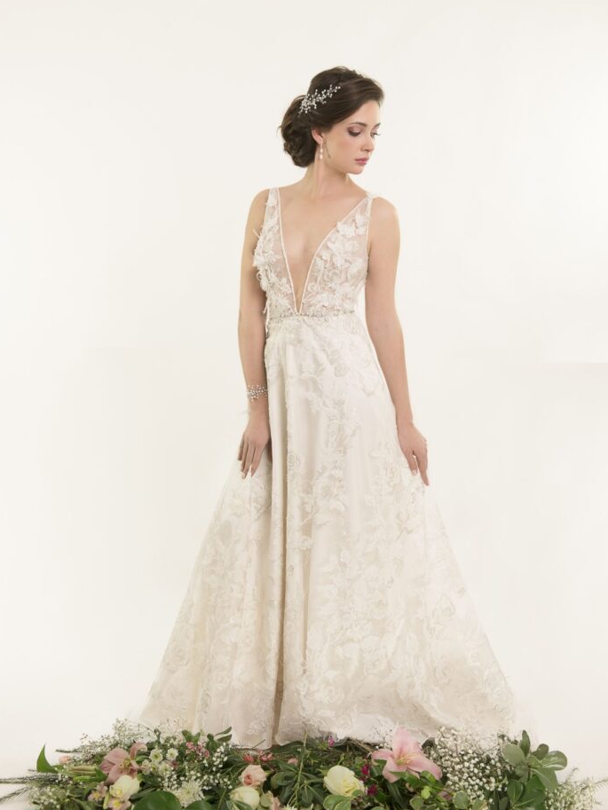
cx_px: 306
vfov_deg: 36.1
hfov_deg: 27.5
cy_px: 444
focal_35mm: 53
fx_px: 1241
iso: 400
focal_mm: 48
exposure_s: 1/125
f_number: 6.3
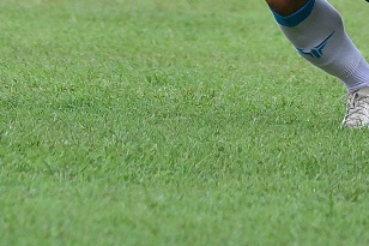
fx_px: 9906
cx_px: 504
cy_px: -245
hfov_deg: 2.1
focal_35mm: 967
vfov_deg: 1.4
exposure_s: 1/800
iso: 1800
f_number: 6.3
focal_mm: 220
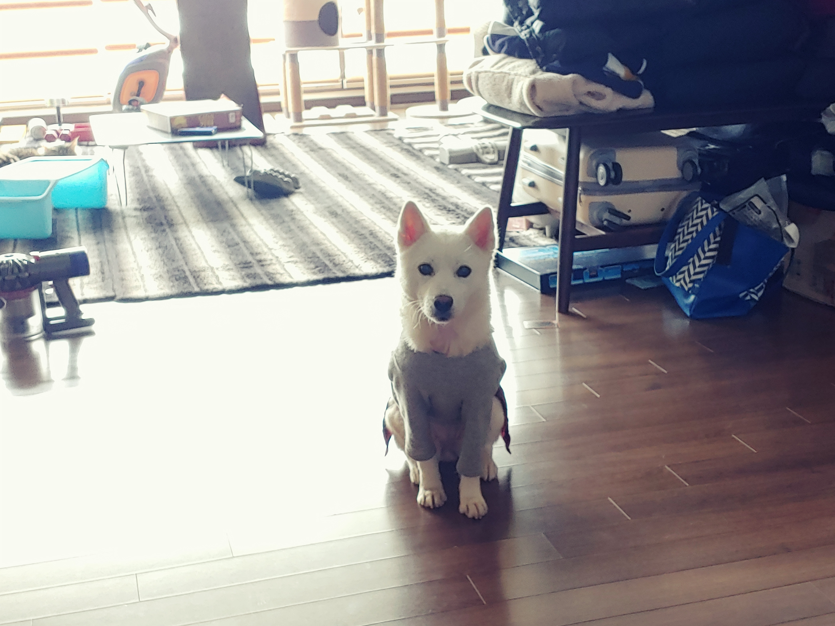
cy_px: 313
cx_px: 418
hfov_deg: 40.4
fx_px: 1134
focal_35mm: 47
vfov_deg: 30.9
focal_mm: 4.23
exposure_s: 1/17
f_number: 1.5
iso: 250
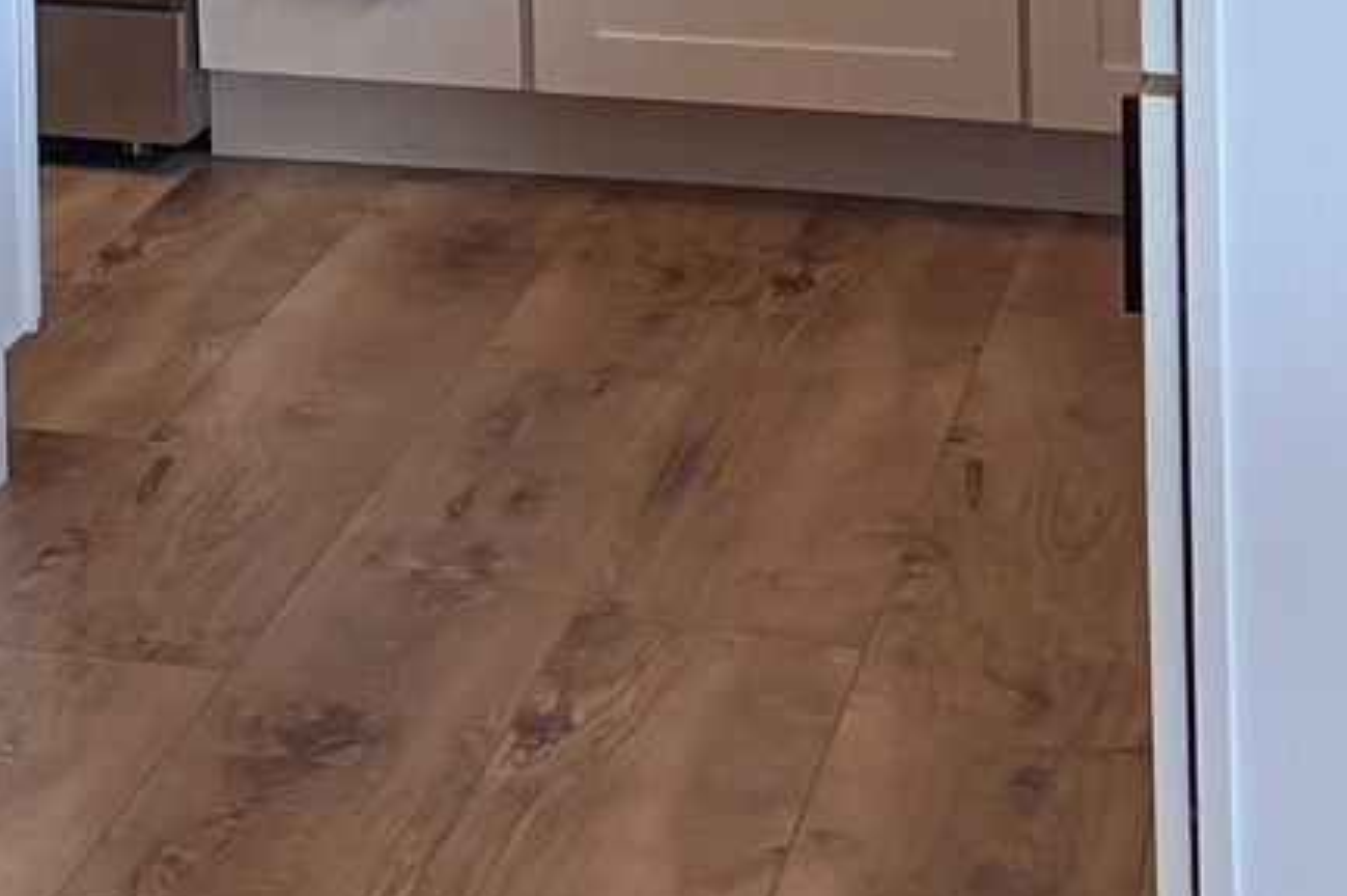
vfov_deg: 10.0
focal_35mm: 128
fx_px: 4786
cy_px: -828
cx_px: -709
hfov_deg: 14.8
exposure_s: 1/210
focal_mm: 5.96
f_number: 1.6
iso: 80
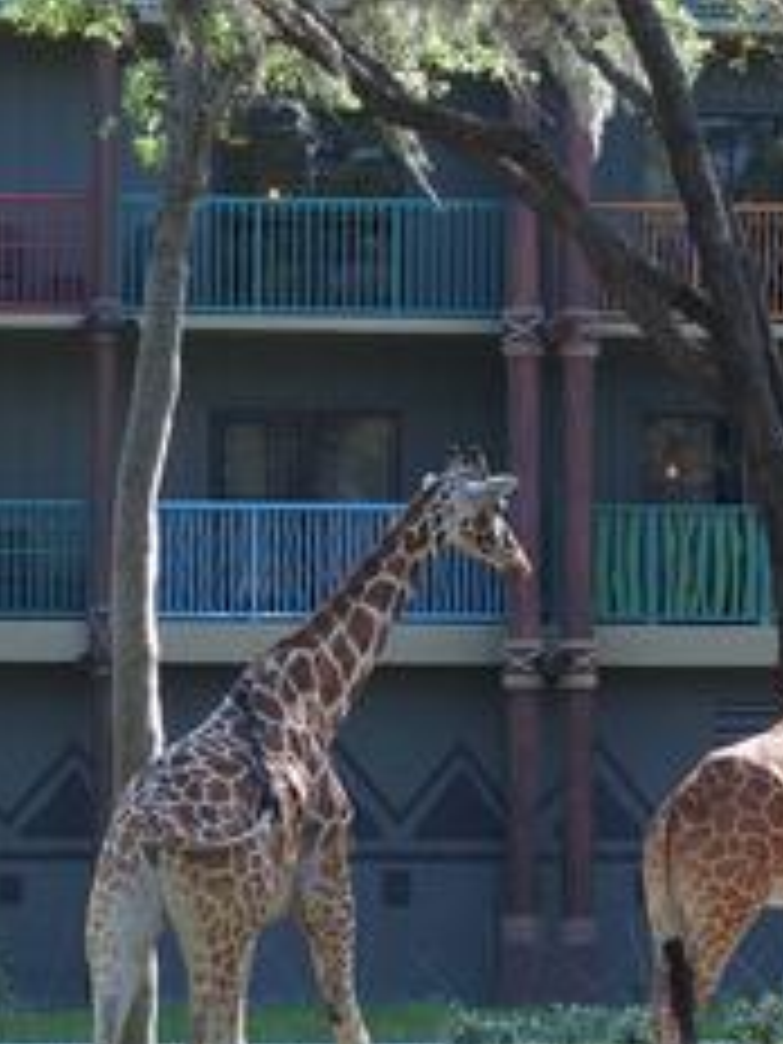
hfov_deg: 5.6
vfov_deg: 7.5
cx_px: 702
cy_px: 756
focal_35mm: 264
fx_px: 7962
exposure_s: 1/250
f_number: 3.2
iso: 100
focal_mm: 28.8
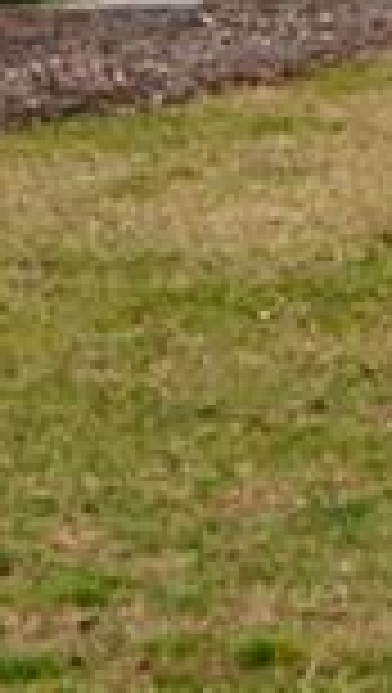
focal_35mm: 208
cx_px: -158
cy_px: -592
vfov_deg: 9.8
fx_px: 3831
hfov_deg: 5.8
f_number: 11
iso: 100
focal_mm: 20
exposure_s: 1/125
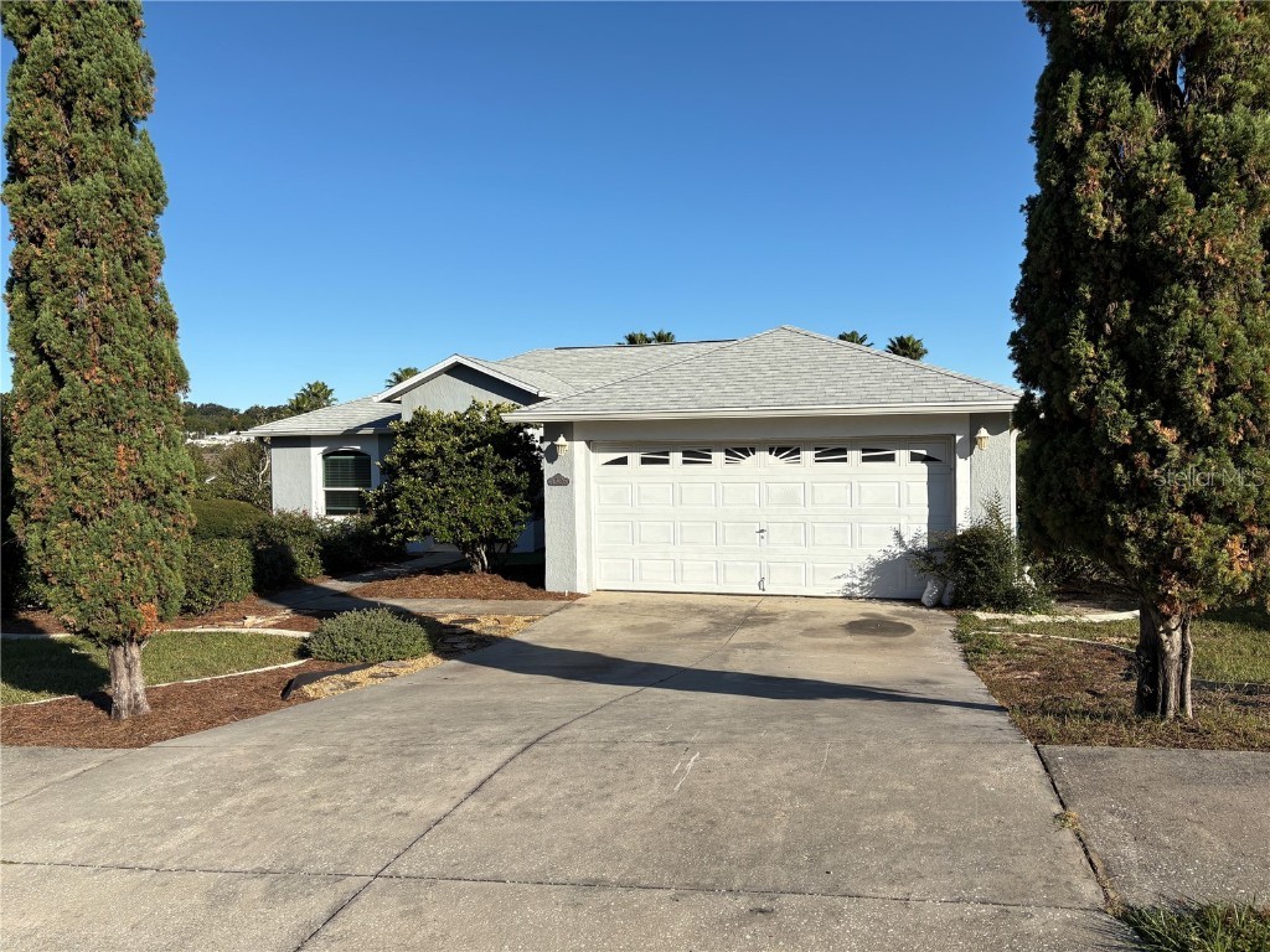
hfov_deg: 67.3
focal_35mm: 26
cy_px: 476
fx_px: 954
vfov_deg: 53.1
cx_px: 635
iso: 50
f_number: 1.6
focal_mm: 5.96
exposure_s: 1/4608
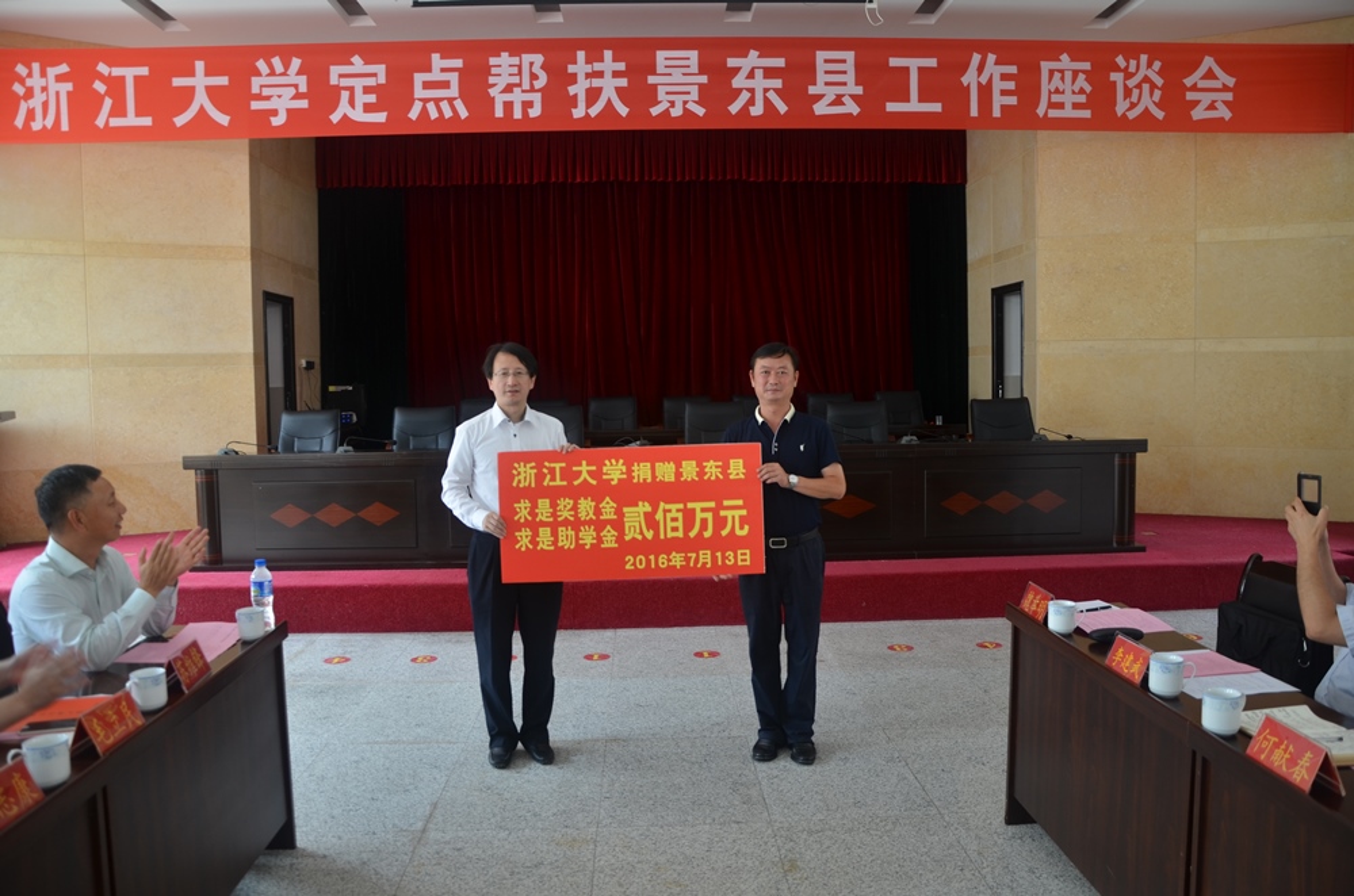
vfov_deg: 47.7
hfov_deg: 67.5
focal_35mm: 27
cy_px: 448
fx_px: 1013
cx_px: 677
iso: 160
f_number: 3.5
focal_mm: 18
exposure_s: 1/15
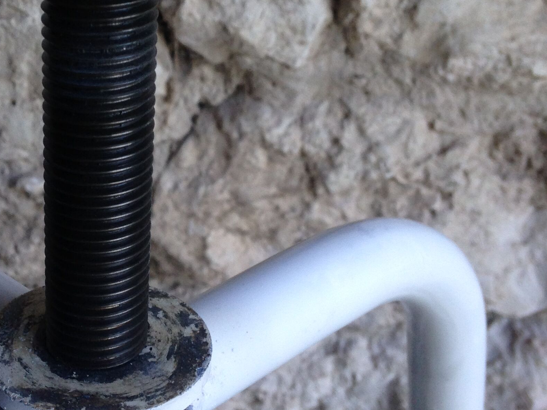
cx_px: 131
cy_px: 154
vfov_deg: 21.6
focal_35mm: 68
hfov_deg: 28.1
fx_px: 1075
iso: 80
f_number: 2.4
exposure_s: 1/120
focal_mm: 4.12
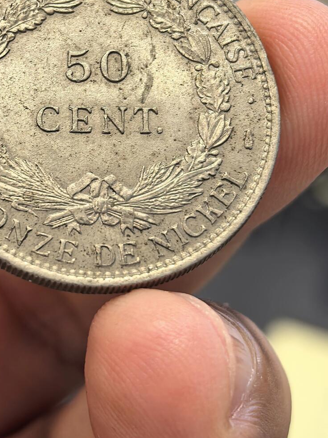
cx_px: 105
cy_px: 131
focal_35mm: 99
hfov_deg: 14.9
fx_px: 1251
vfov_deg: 19.7
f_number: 2
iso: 200
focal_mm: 6.98
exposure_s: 1/50
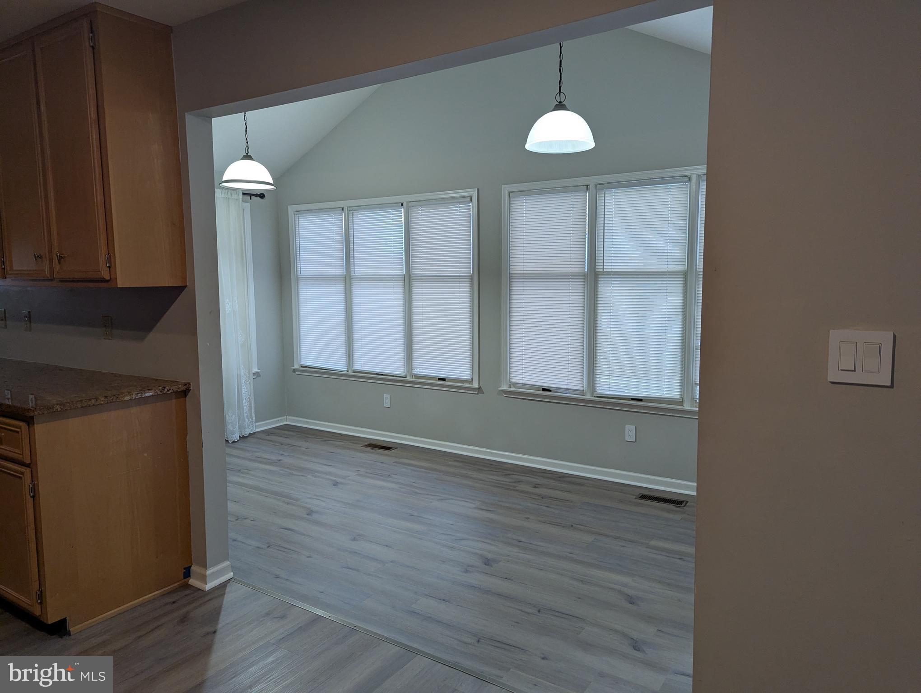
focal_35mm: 24
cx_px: 460
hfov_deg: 71.5
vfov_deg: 56.9
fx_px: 639
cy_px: 346
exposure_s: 1/120
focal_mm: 6.81
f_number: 1.85
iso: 255
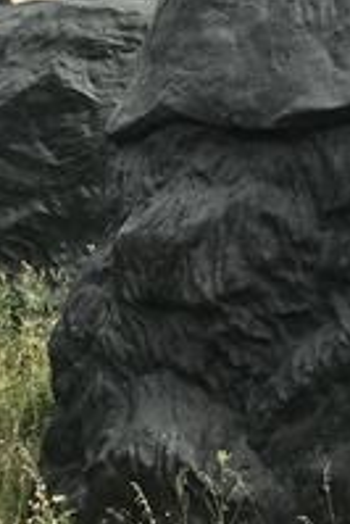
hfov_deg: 13.9
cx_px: 450
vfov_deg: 21.1
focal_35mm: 95
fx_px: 1383
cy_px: 84
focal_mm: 3.99
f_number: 1.8
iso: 20
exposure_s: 1/1650
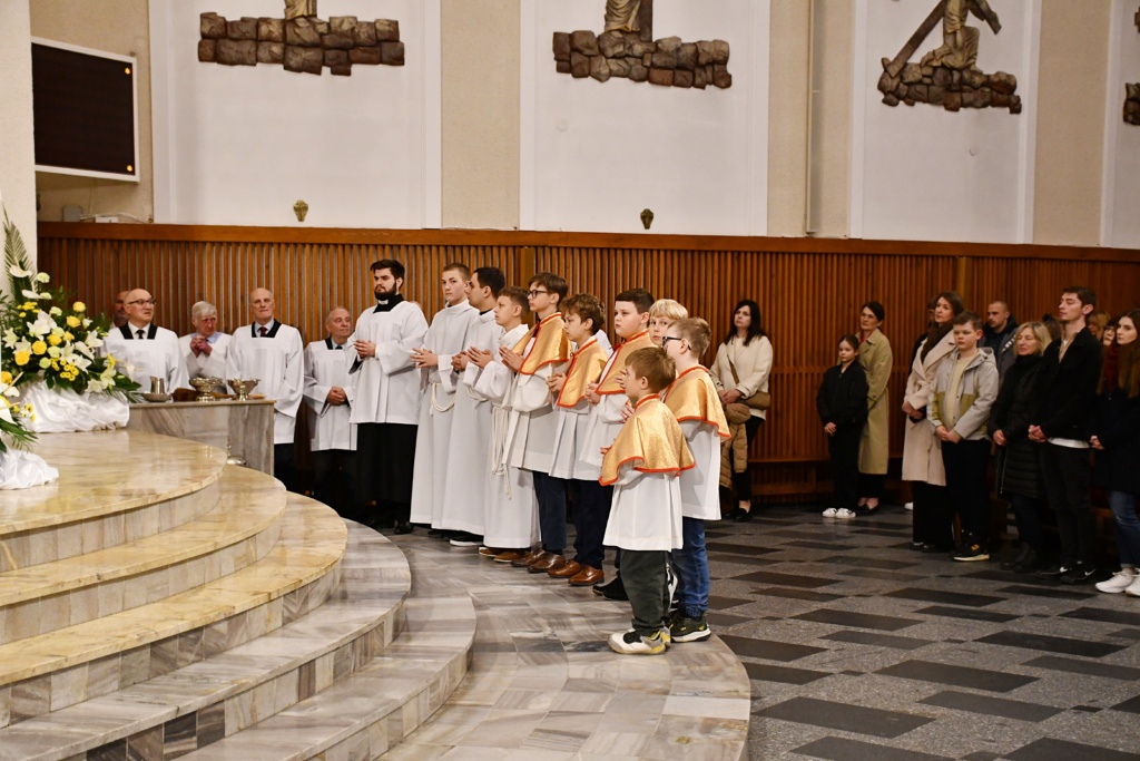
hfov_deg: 38.2
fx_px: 1647
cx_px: 570
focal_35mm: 52
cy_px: 380
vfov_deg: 26.0
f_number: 4.2
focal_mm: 35
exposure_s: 1/125
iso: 2500
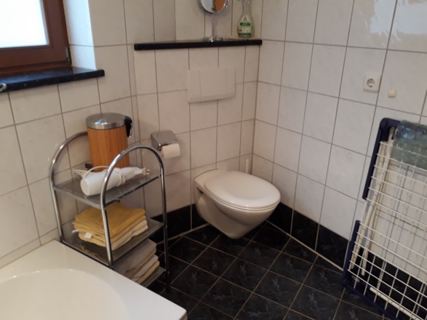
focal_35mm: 27
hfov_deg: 65.3
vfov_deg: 51.3
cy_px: 160
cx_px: 214
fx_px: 333
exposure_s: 1/25
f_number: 1.9
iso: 160
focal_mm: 3.6
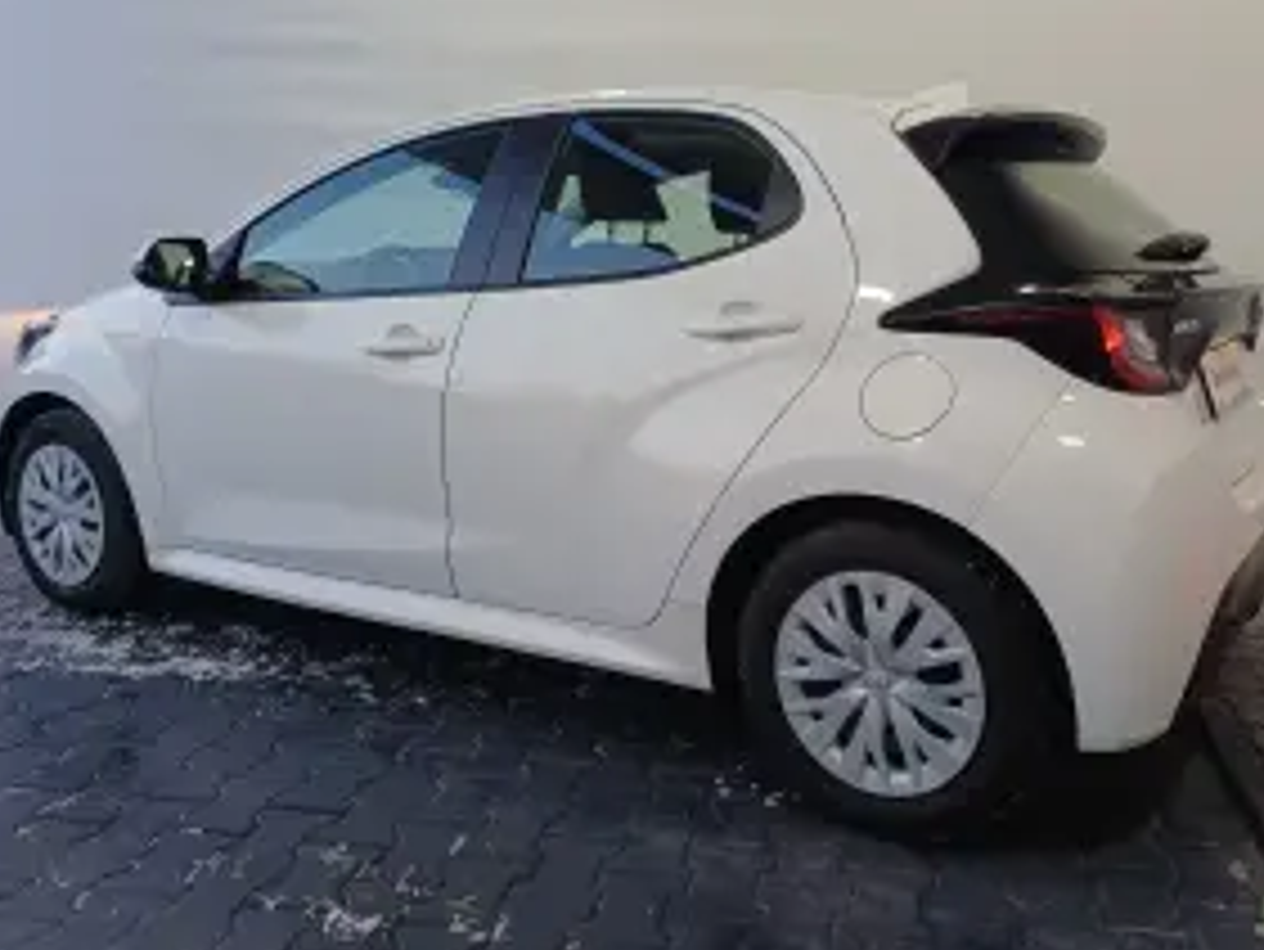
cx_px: 715
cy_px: 387
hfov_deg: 56.6
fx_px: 1169
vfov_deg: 44.0
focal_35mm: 32
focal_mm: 4.65
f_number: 1.8
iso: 64
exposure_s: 1/100
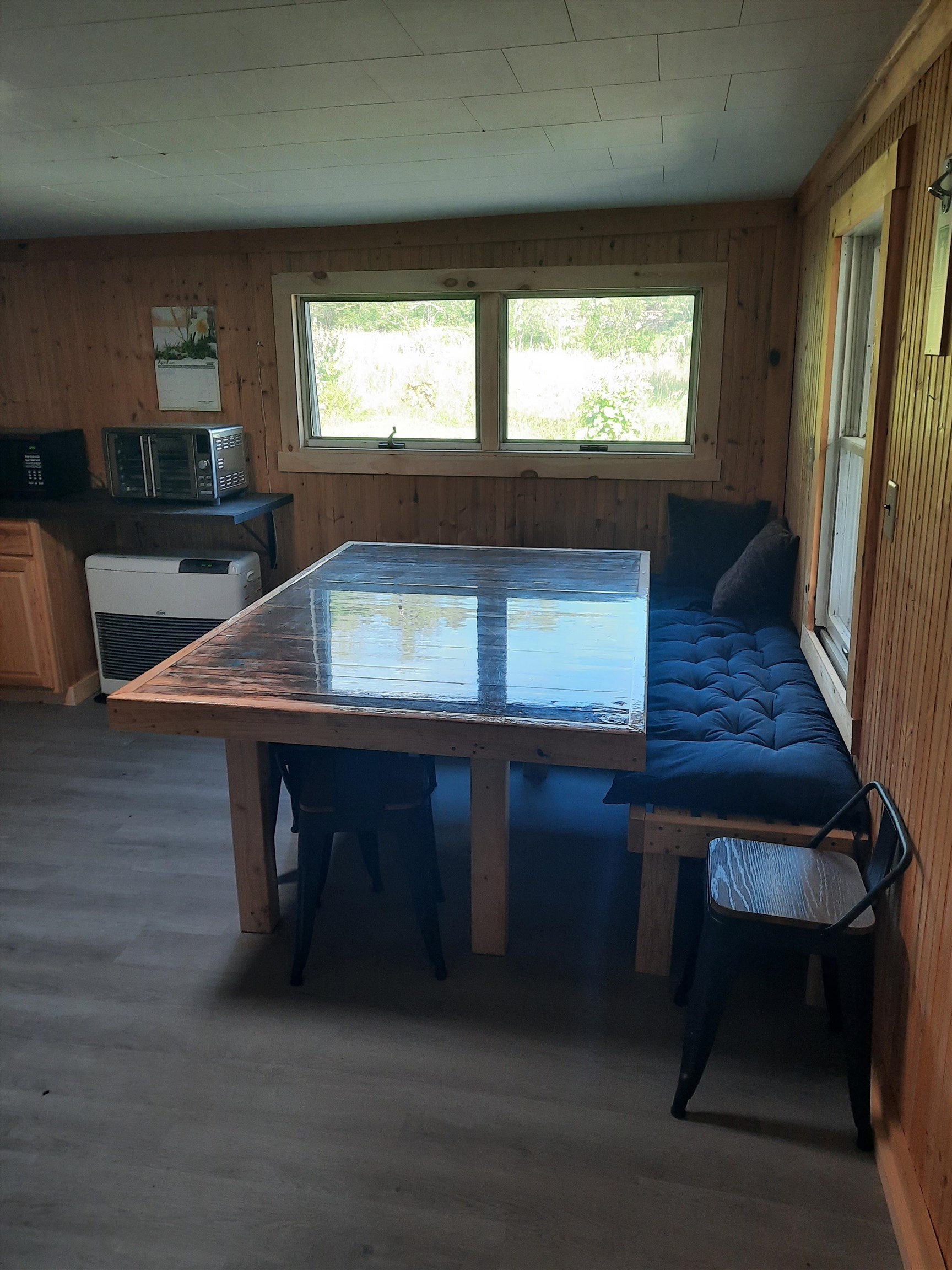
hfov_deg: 54.9
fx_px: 917
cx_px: 476
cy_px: 635
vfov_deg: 69.4
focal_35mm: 25
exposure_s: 1/60
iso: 160
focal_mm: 4.6
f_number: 2
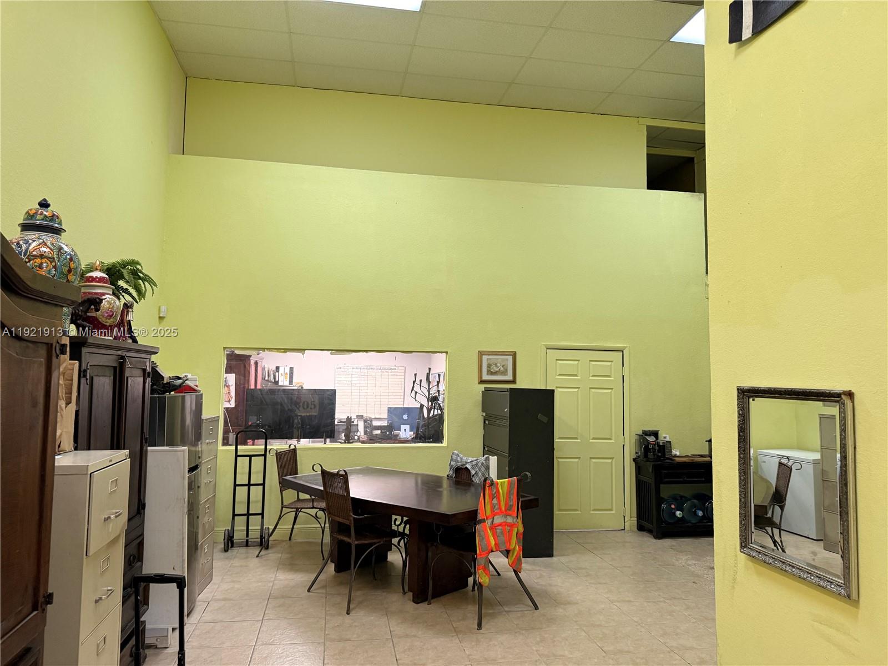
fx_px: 616
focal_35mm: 24
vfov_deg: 56.8
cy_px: 333
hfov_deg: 71.6
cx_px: 444
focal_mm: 6.76
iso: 320
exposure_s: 1/60
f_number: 1.78
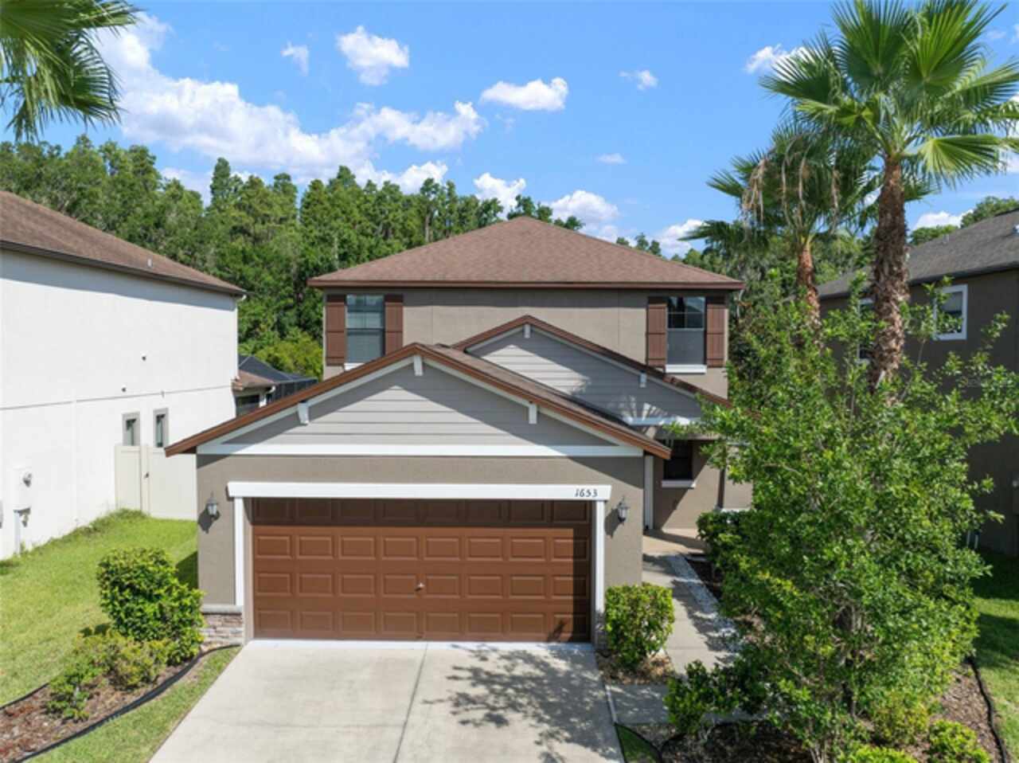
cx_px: 510
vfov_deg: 56.8
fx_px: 706
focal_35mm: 24
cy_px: 382
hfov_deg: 71.6
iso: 120
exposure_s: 1/4000
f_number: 2.8
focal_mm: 12.29
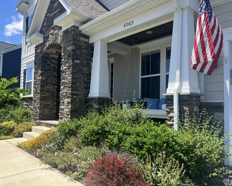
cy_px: 96
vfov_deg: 51.5
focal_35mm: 28
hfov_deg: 62.1
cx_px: 104
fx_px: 192
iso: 50
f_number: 1.5
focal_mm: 5.7
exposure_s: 1/2045
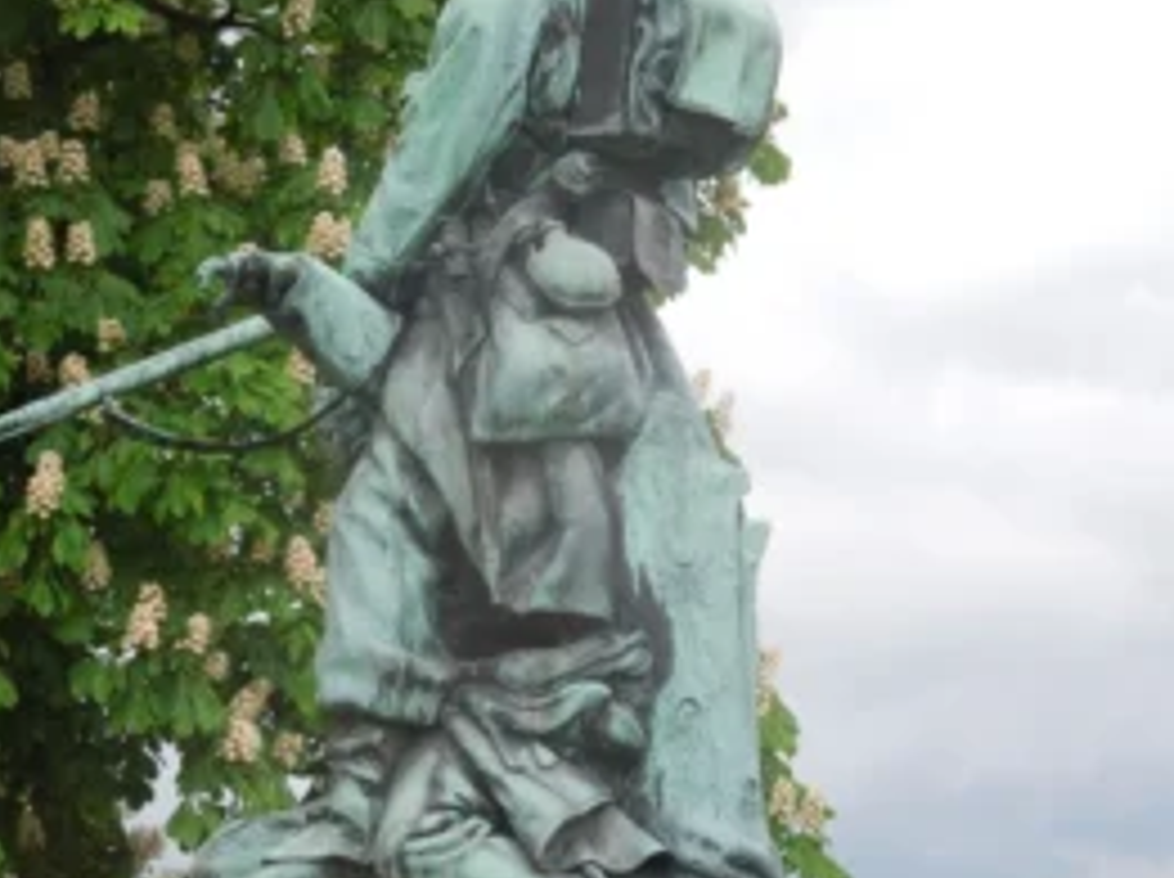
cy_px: 459
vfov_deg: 8.2
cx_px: 585
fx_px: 6130
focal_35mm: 181
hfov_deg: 10.9
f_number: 4.9
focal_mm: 24.2
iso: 400
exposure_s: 1/640
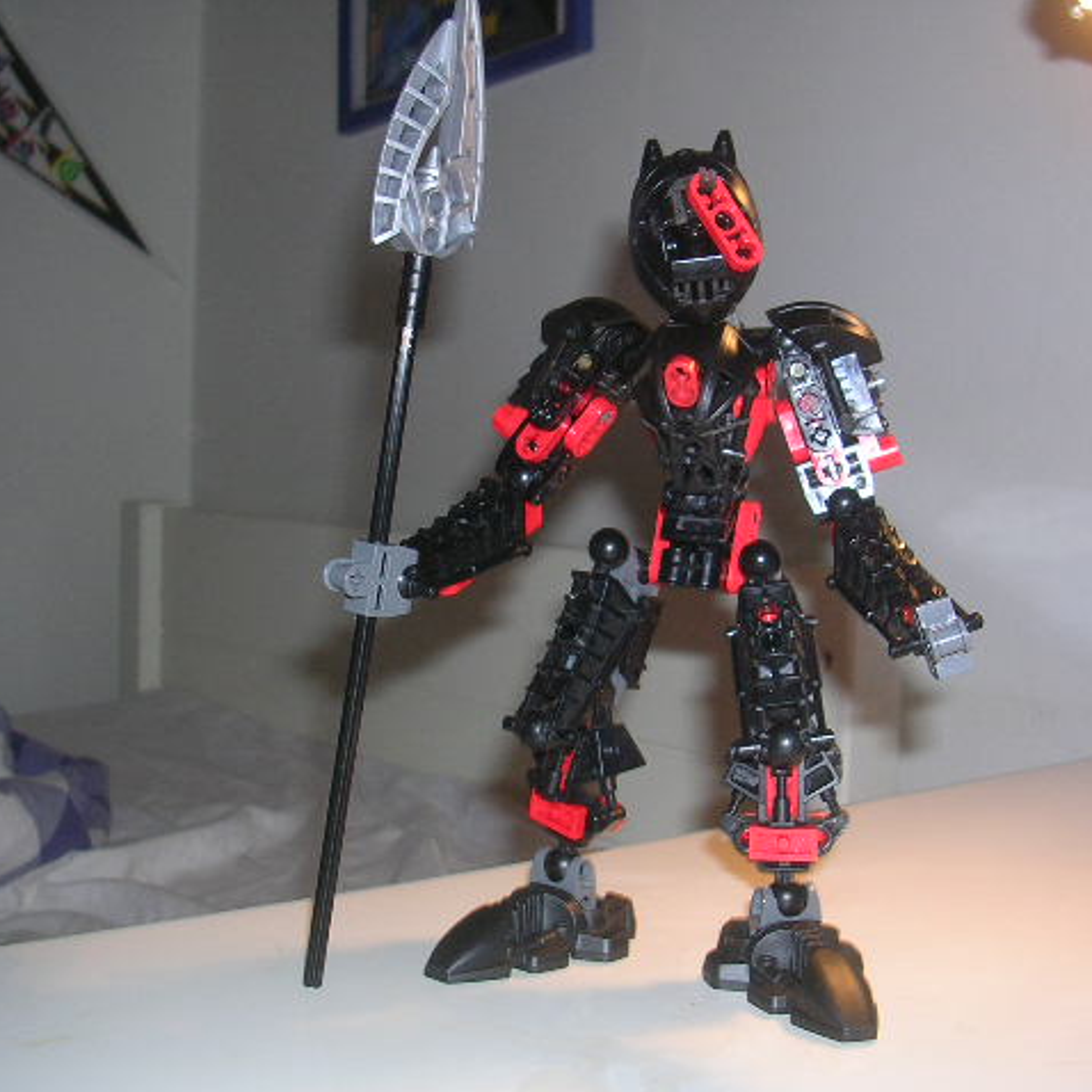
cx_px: 621
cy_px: 546
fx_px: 1606
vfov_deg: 37.6
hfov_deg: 37.5
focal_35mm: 45
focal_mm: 5.8
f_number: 2.8
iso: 50
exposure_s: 1/60.1
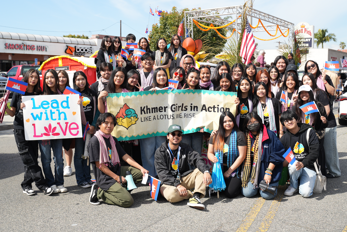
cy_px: 116
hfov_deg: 46.4
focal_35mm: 42
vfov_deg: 31.9
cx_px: 174
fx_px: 405
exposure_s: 1/640
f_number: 4
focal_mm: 28
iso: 100
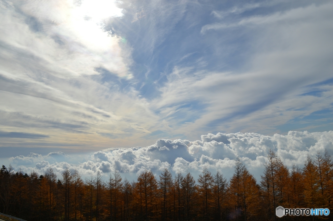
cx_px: 166
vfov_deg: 47.8
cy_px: 110
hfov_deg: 67.4
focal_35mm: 27
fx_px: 249
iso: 100
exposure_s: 1/640
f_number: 13
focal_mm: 18
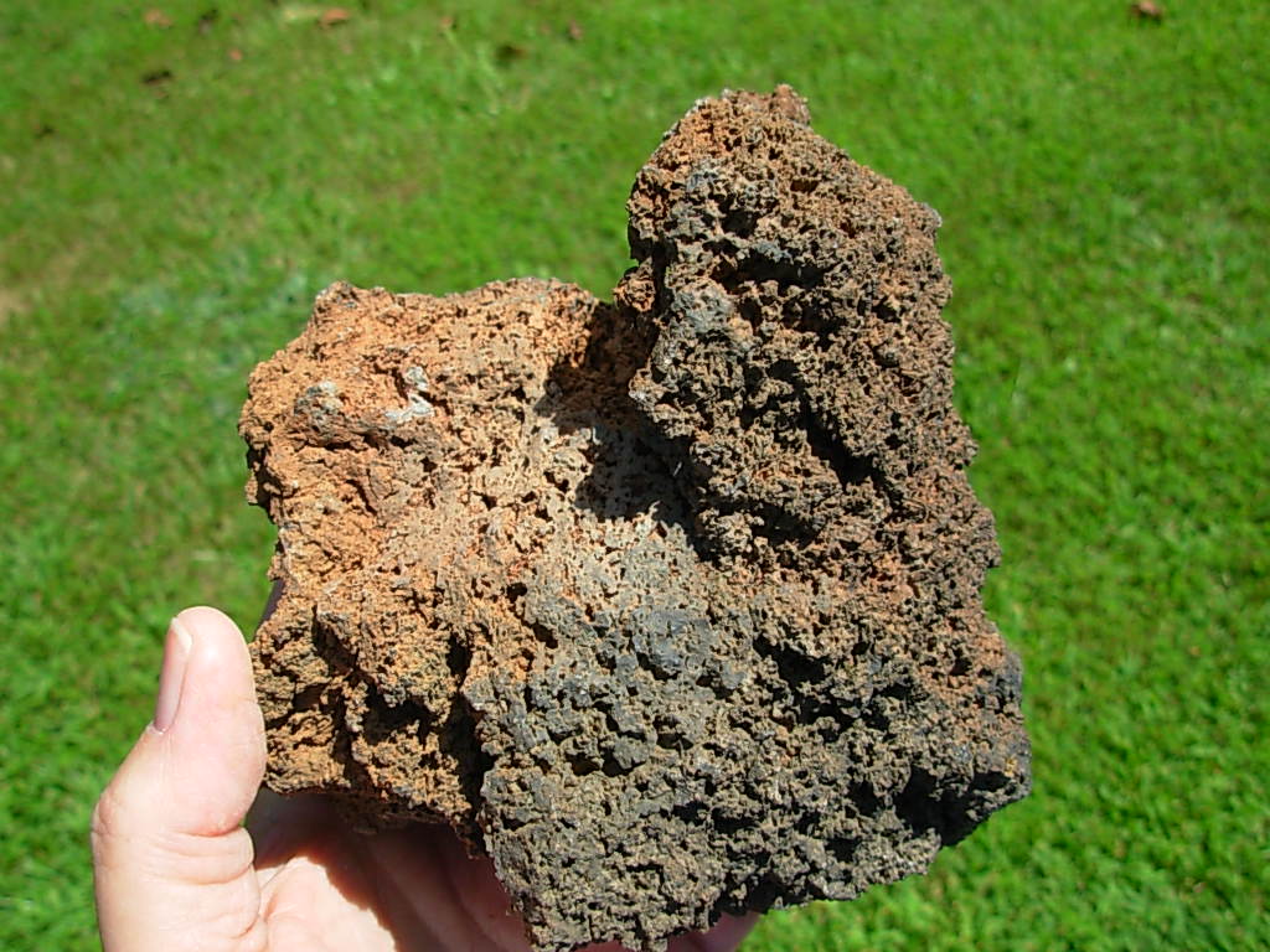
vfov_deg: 37.7
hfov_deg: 49.0
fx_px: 1394
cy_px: 476
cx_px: 635
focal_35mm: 38
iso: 50
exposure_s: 1/995
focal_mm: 6.3
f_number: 2.9
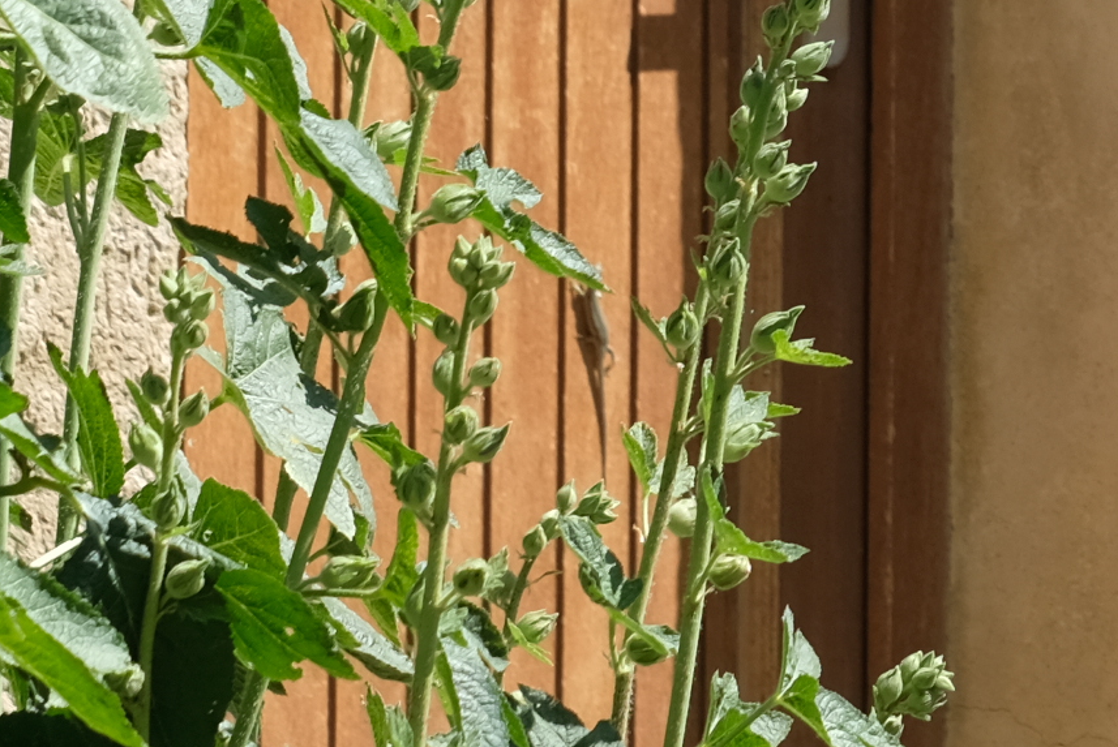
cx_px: 1755
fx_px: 11531
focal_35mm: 371
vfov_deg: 3.7
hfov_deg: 5.5
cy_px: -469
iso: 200
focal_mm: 50
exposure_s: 1/210
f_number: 5.6
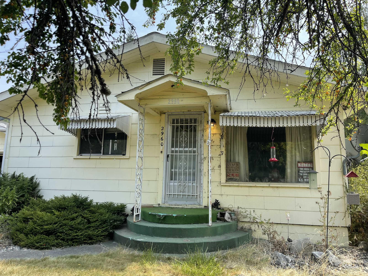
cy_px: 138
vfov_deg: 53.1
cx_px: 184
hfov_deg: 67.3
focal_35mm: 26
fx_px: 276
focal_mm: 5.1
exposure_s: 1/1030
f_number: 1.6
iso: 32
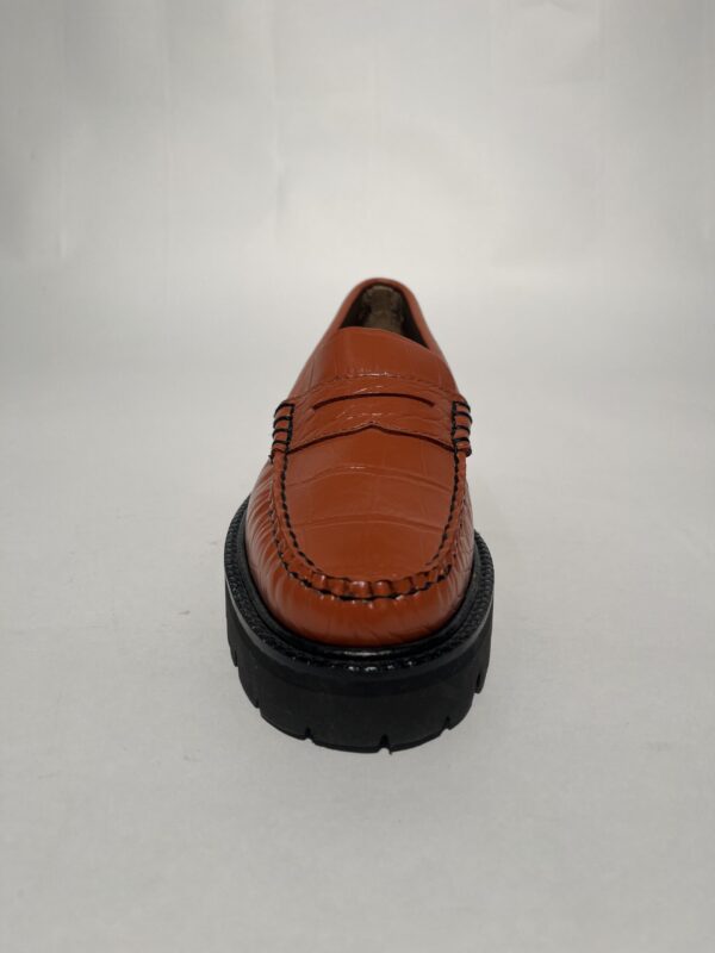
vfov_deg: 67.3
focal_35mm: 26
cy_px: 476
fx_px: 716
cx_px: 358
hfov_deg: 53.1
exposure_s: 1/427
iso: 50
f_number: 1.6
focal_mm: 5.1
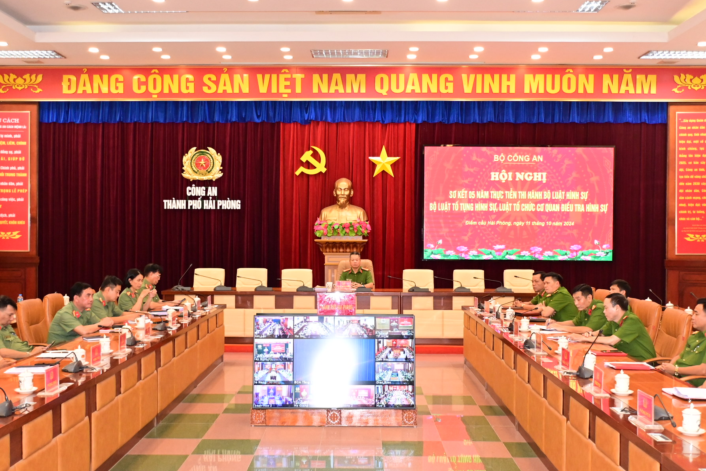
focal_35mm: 43
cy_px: 248
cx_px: 351
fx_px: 843
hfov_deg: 45.4
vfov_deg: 31.2
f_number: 3.8
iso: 3200
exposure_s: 1/200
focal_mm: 26
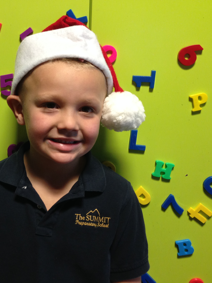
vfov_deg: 42.1
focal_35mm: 45
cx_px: 54
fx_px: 368
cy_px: 144
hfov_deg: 31.6
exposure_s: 1/20
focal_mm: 4.12
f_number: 2.4
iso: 125
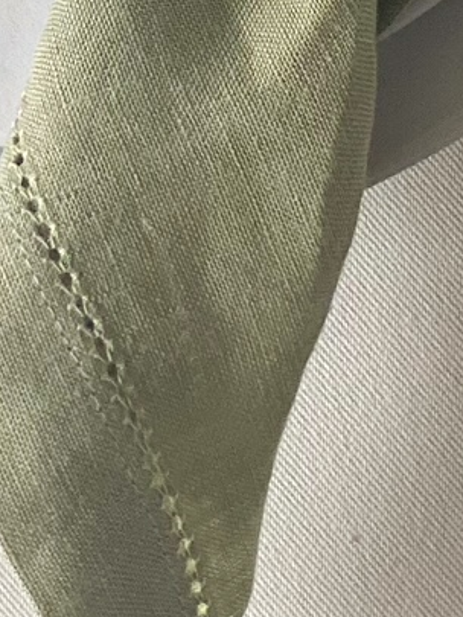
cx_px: -263
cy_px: -810
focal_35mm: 259
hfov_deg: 5.7
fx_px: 4617
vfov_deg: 7.2
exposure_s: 1/122
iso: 64
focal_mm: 6
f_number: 2
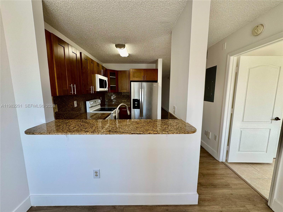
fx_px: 114
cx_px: 142
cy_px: 106
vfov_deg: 85.7
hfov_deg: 102.1
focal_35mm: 14
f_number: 2.2
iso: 100
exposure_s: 1/120
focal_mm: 2.22
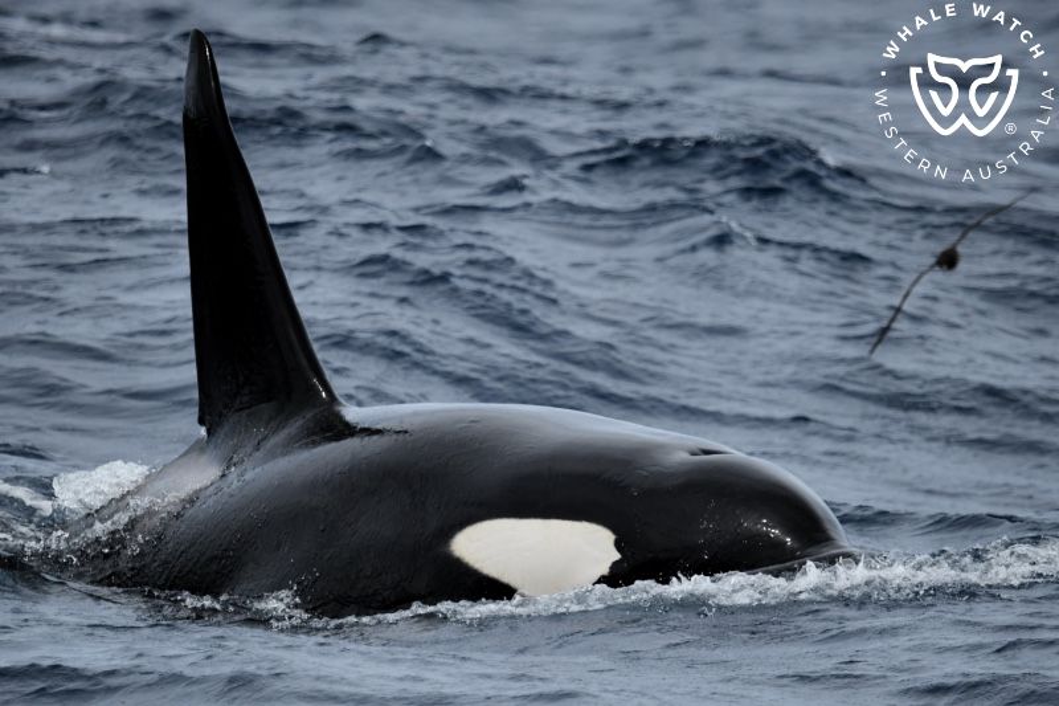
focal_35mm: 600
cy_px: 353
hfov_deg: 3.4
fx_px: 17645
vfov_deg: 2.3
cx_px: 530
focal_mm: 600
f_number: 6.3
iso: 1000
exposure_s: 1/8000
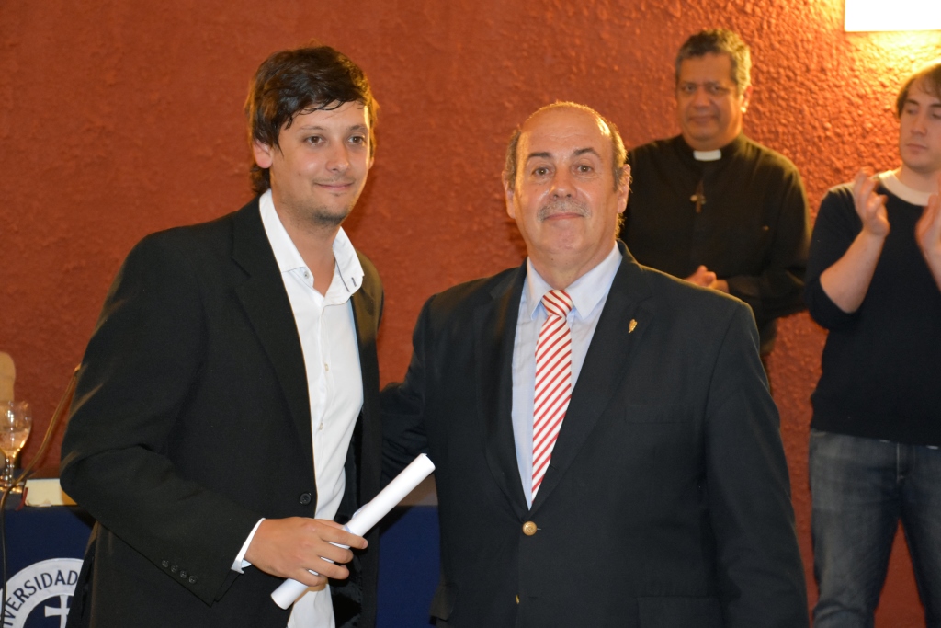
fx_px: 2039
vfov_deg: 17.5
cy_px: 314
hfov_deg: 26.0
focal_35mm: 78
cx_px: 470
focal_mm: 52
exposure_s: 1/60
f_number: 4.8
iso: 4500
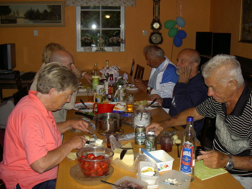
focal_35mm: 39
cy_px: 94
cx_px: 126
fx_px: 284
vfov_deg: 36.8
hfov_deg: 47.9
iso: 100
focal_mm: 8
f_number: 2.8
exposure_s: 1/60
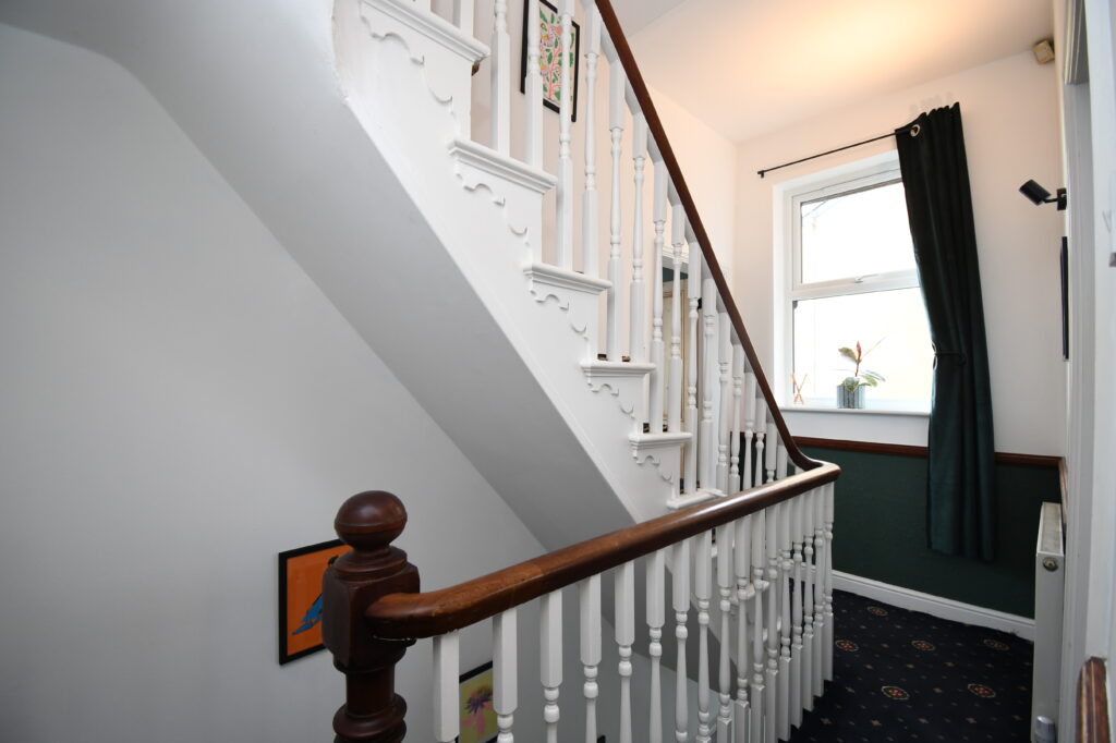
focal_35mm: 15
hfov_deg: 100.4
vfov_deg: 77.3
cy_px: 372
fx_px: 465
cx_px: 558
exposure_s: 1/20
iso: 560
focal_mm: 10
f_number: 4.5
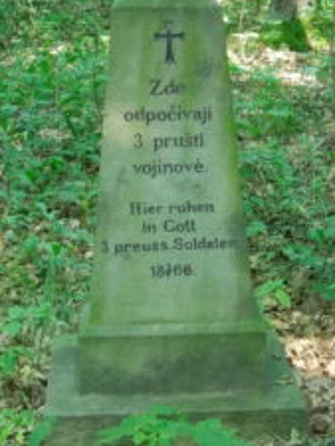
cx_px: 188
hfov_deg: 19.6
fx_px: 967
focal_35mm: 75
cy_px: 228
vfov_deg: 26.0
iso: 400
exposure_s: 1/20
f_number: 4
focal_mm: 8.7
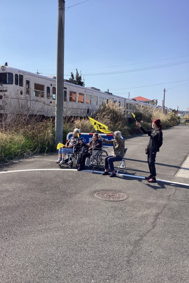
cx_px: 82
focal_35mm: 33
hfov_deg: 39.9
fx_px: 260
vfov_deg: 57.2
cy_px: 144
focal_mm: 3.3
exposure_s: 1/1431
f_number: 2.4
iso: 25
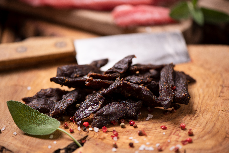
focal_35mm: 105
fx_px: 668
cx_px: 114
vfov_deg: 13.1
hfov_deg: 19.5
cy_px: 76
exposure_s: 1/125
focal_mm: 105
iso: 64
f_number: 3
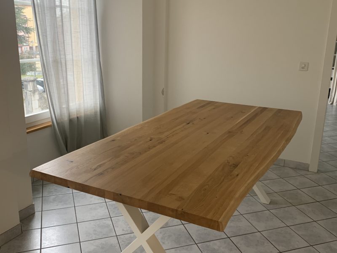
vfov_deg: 53.1
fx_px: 253
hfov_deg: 67.3
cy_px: 126
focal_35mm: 26
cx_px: 168
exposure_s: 1/60
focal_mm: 4.25
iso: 100
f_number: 1.8
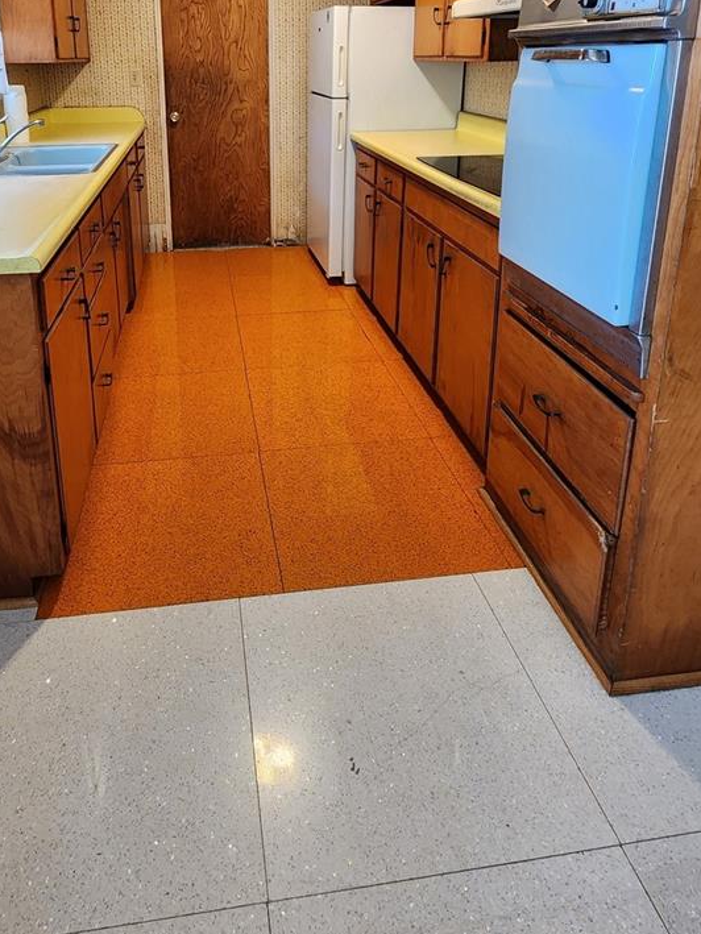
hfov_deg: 60.5
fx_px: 594
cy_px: 216
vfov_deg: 70.4
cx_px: 273
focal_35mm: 22
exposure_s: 1/60
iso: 200
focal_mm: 2.2
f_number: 2.2
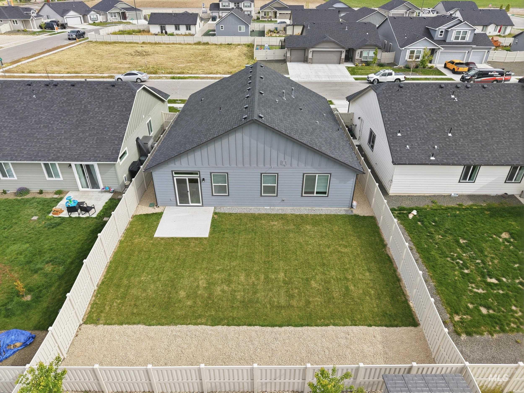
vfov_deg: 56.8
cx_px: 262
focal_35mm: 24
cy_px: 196
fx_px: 363
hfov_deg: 71.6
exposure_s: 1/1600
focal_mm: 8.7
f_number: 1.8
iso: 110
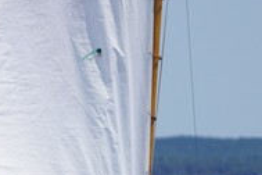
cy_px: 252
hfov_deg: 2.2
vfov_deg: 1.4
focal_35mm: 950
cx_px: -193
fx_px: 6913
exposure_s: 1/1600
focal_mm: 150
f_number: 5
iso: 160
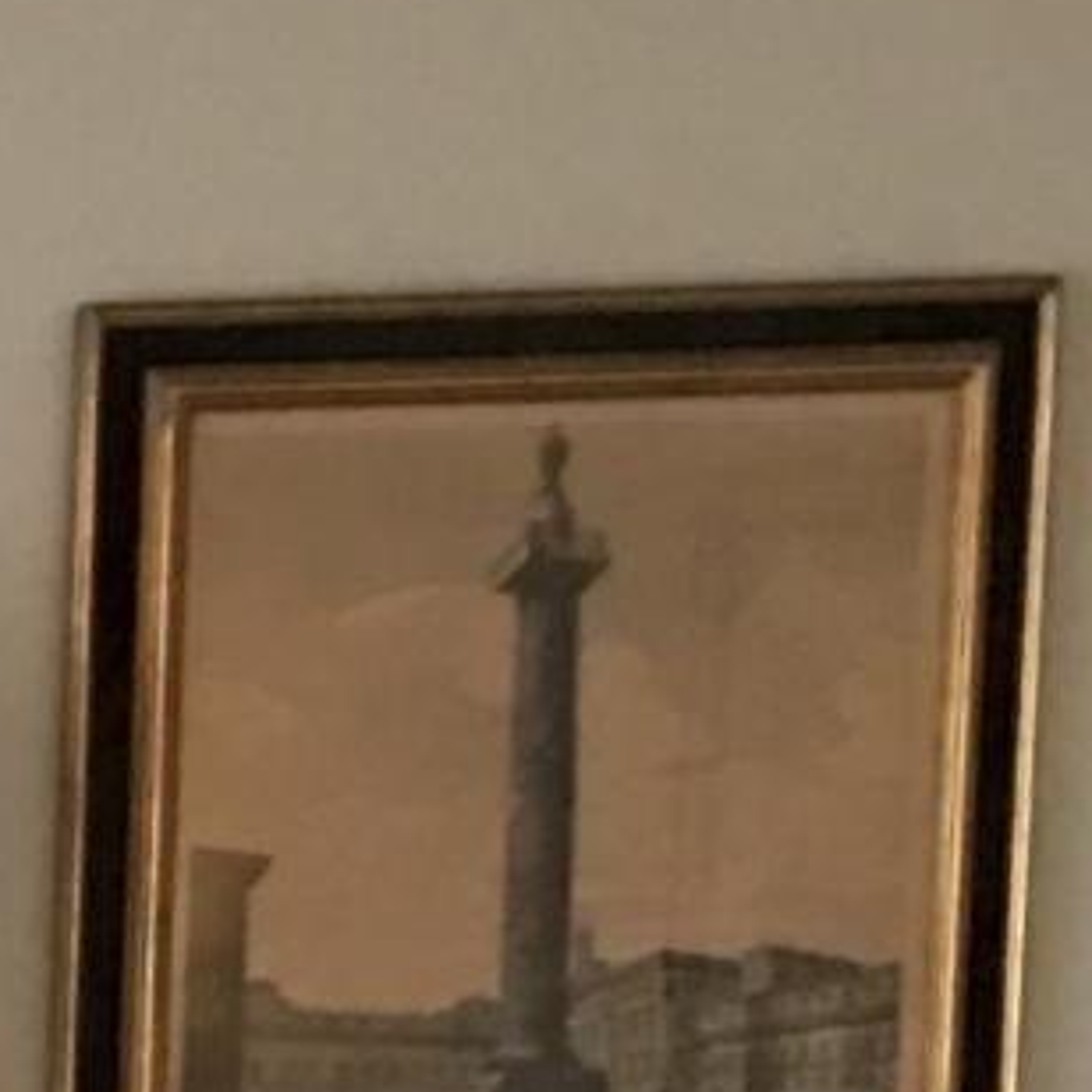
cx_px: -2780
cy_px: 2517
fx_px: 8923
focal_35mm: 250
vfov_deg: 6.7
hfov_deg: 6.2
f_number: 2.2
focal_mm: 4.15
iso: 64
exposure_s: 1/4
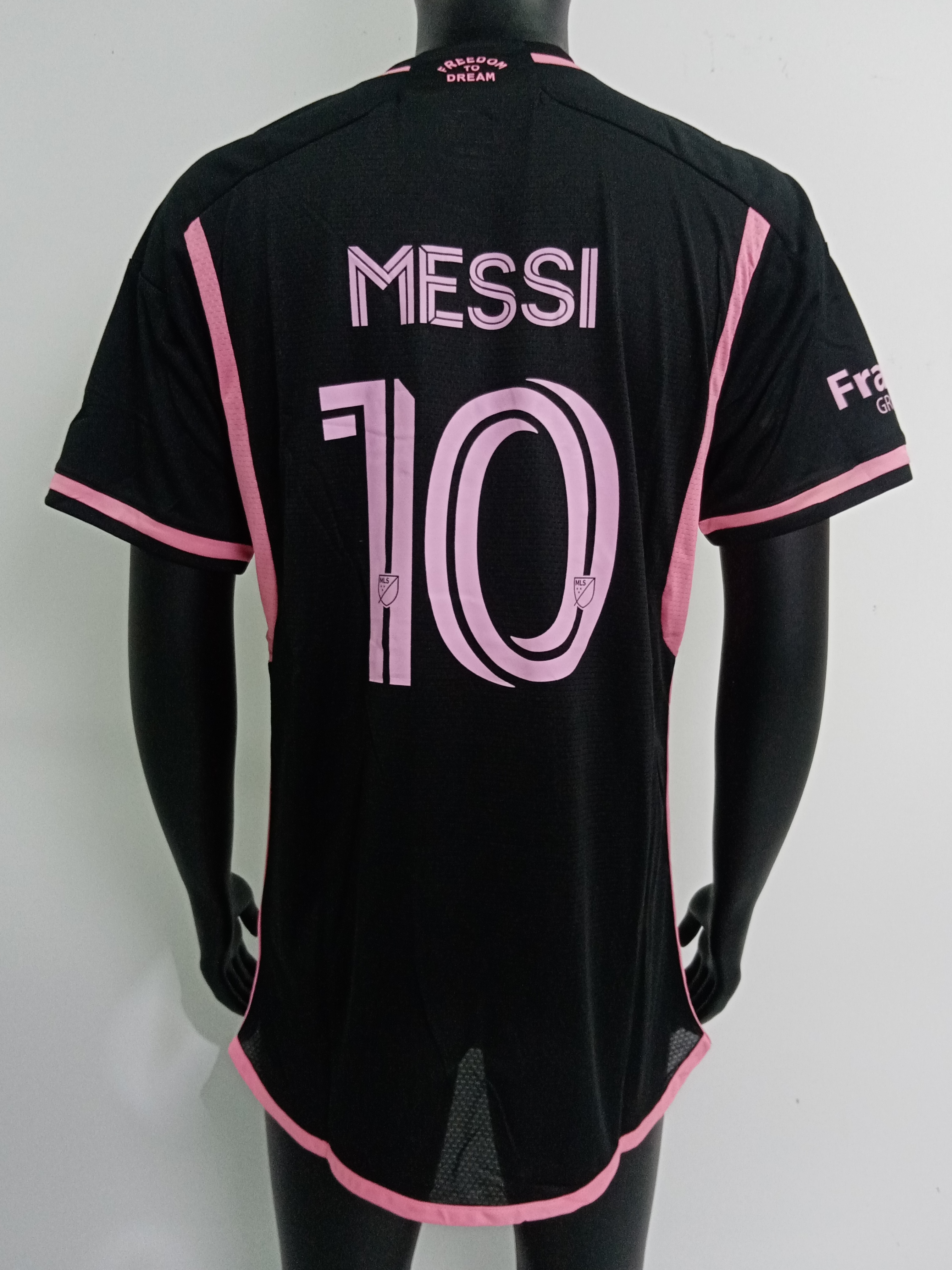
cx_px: 476
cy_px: 635
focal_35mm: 26
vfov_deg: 67.3
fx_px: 953
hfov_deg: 53.1
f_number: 1.8
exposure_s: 1/120
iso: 193
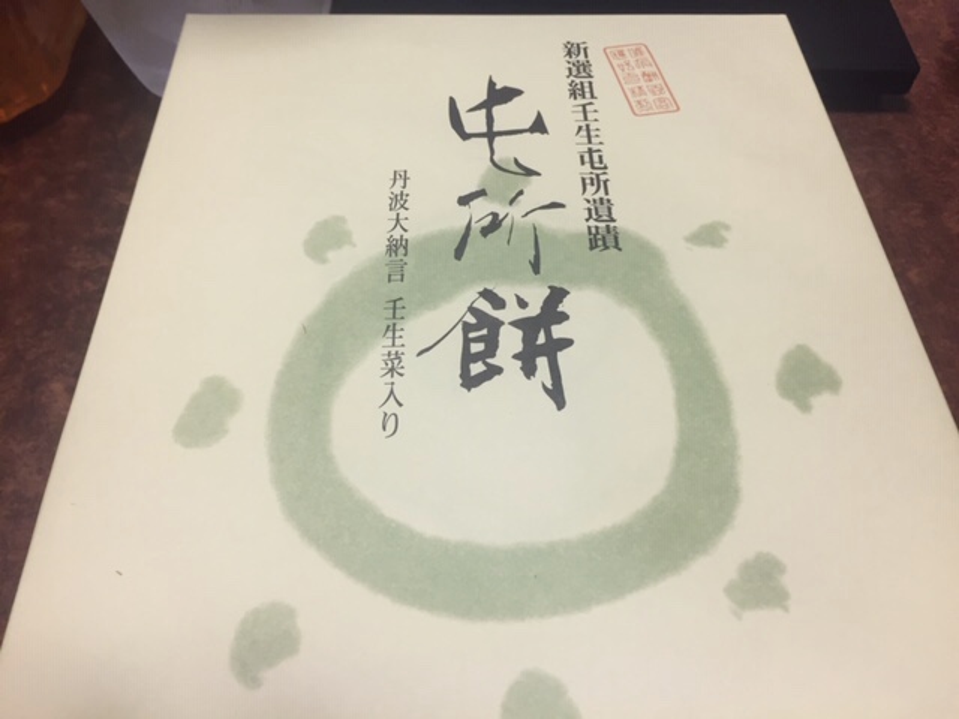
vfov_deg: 48.2
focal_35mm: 29
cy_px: 360
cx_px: 480
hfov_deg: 61.7
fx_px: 803
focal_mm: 4.15
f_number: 2.2
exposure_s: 1/30
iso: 64
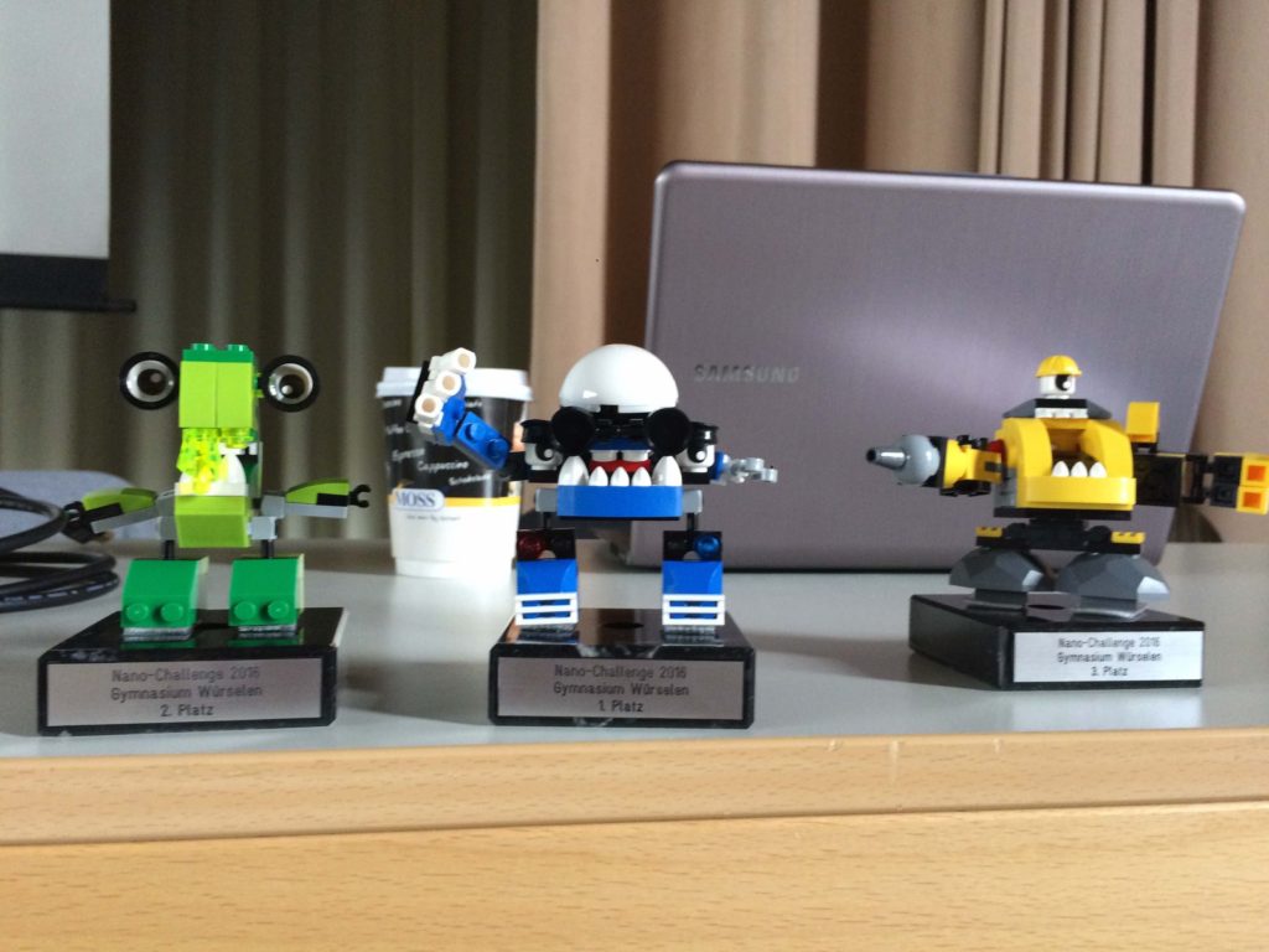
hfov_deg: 61.7
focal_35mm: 29
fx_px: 1063
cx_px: 634
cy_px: 476
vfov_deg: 48.2
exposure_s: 1/30
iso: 250
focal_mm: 4.15
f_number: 2.2
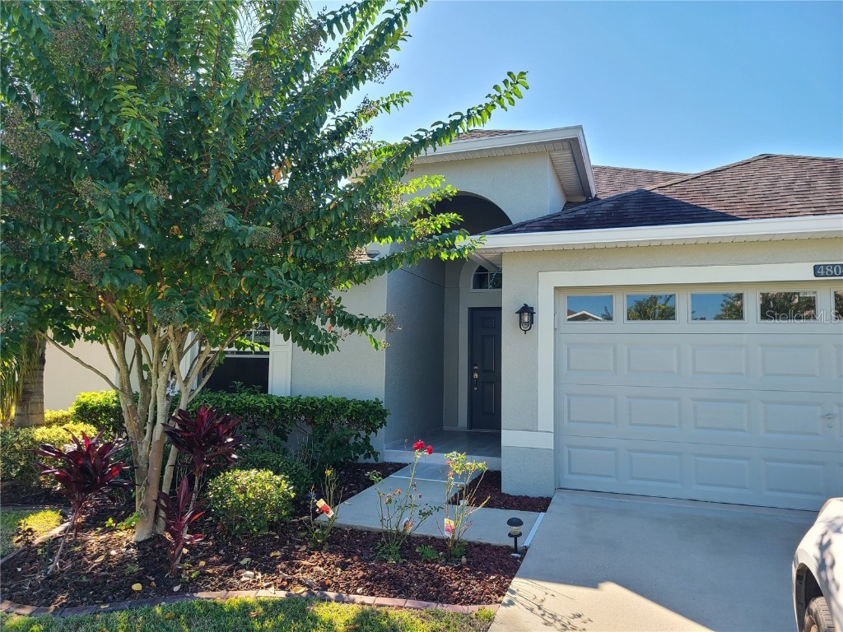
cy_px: 316
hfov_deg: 67.3
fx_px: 633
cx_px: 422
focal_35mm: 26
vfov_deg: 53.1
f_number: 1.8
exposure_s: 1/513
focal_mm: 5.4
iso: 40
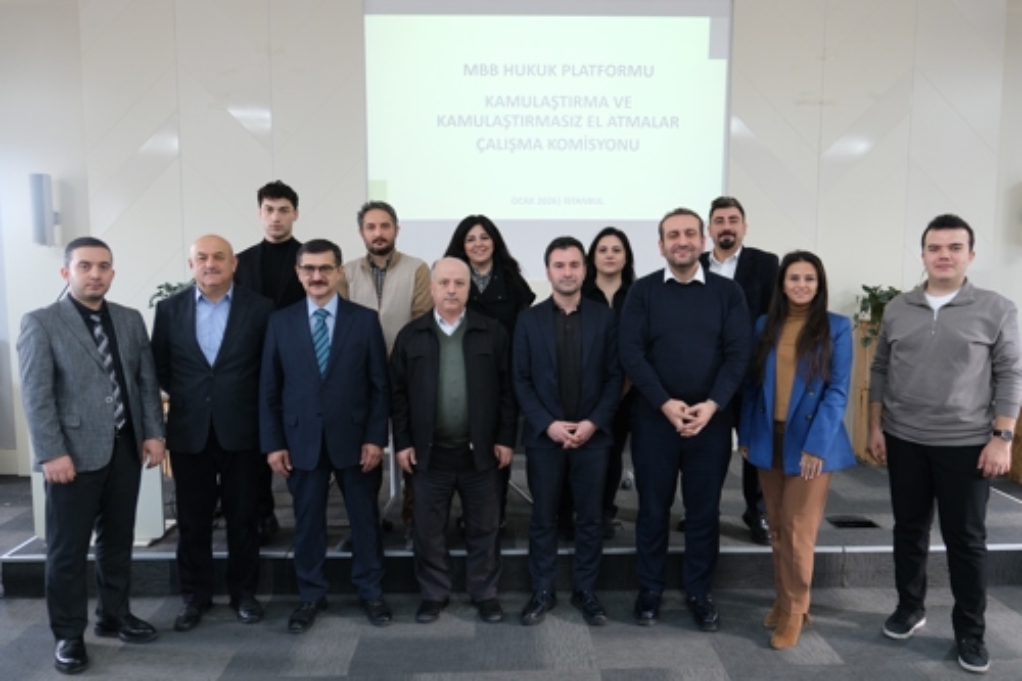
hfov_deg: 69.4
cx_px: 511
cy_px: 340
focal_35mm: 26
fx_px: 738
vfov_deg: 49.5
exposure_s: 1/20
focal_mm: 17.1
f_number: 4
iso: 800
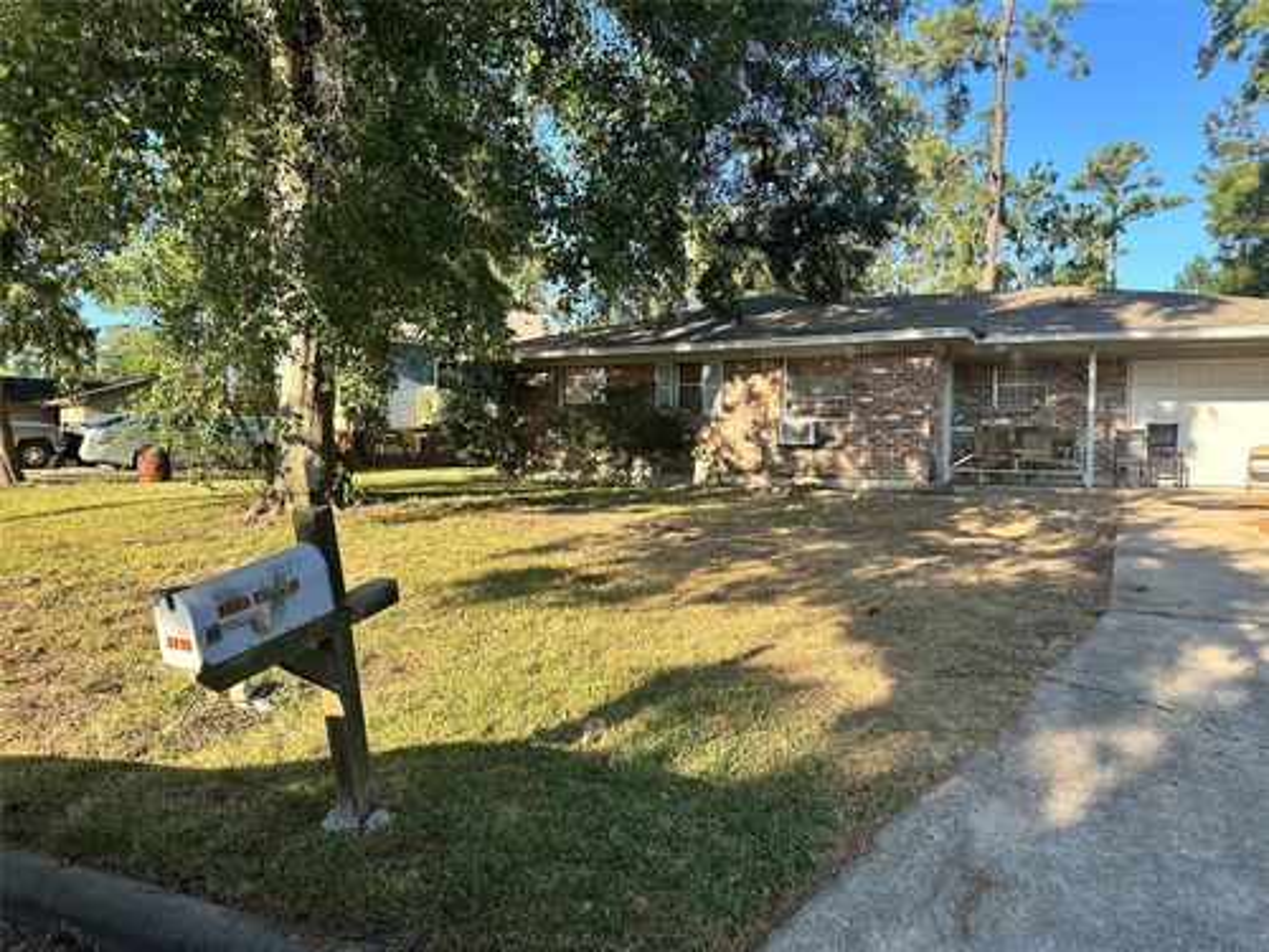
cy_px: 476
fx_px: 880
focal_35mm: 24
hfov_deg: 71.6
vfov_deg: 56.8
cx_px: 634
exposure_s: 1/999
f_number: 1.78
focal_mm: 6.86
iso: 80
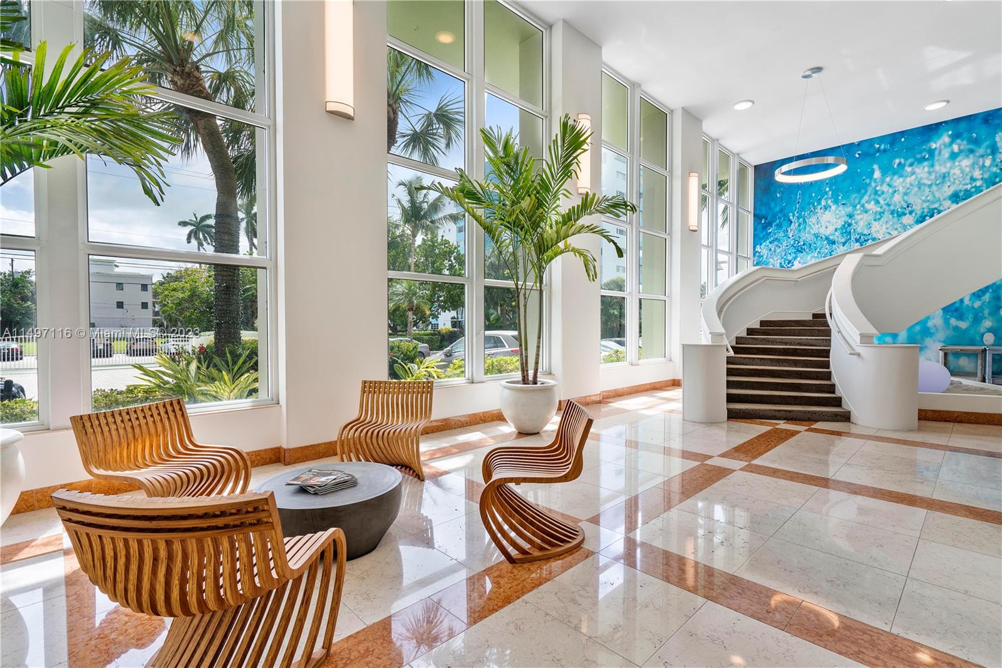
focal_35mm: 16
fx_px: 445
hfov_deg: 96.7
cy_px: 334
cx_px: 501
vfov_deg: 73.7
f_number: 8
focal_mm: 16
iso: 320
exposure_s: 1/125
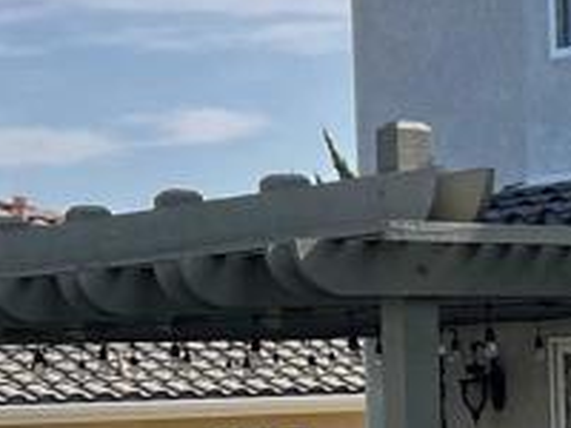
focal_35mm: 133
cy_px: 397
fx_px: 2194
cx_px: 774
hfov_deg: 14.1
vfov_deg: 11.1
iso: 50
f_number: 1.5
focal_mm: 5.7
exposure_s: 1/1553
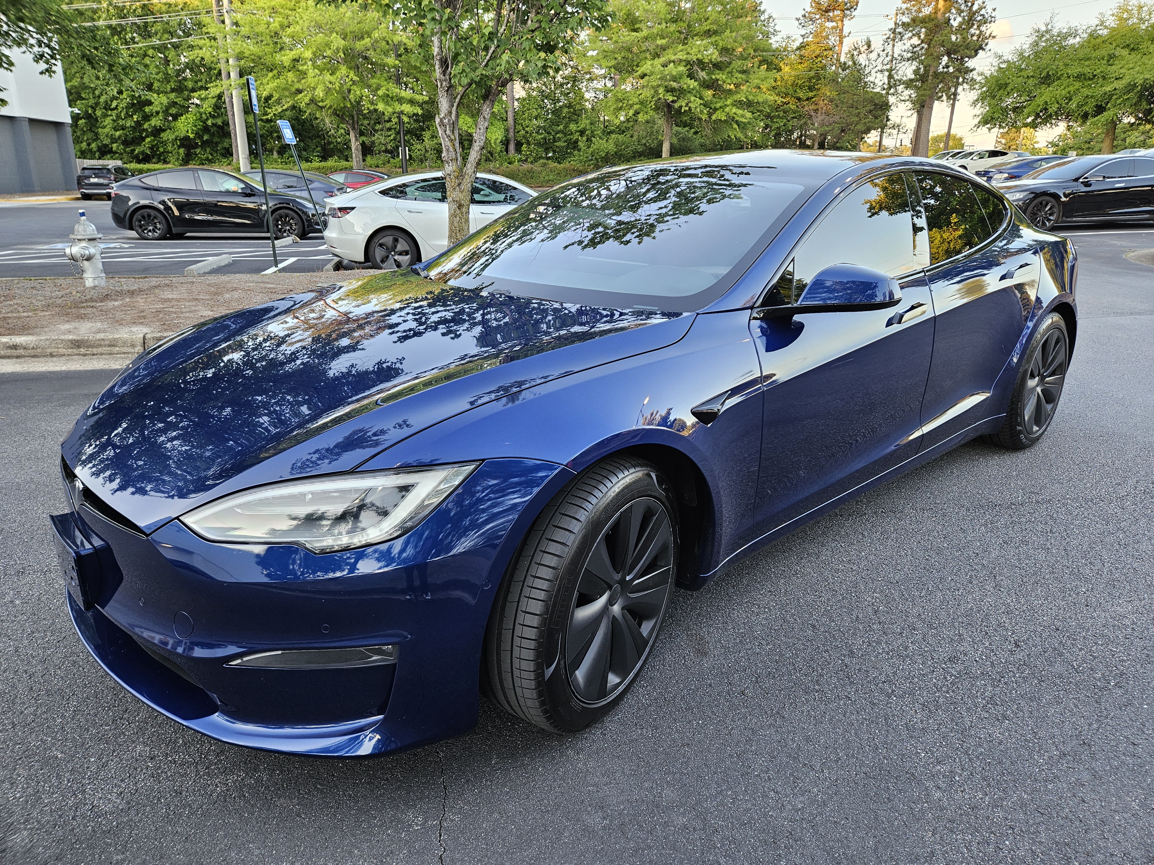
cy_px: 432
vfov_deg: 58.9
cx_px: 577
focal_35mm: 23
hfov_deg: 73.9
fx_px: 767
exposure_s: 1/120
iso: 125
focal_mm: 5.4
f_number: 1.8
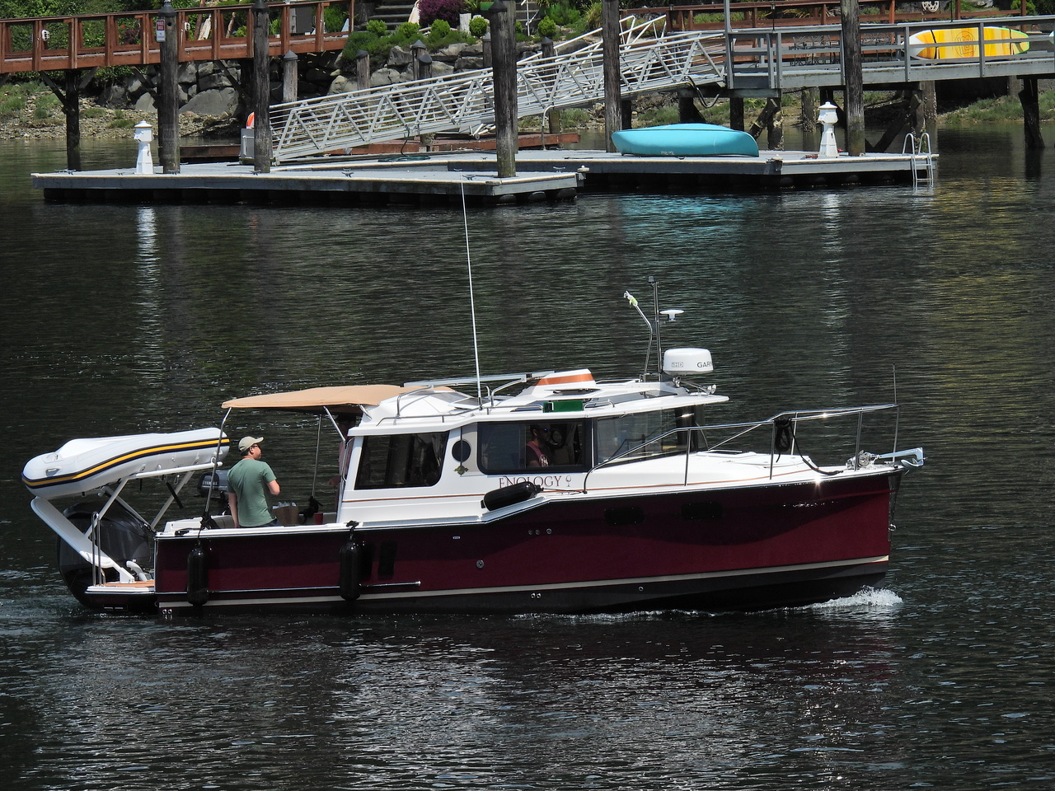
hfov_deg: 5.2
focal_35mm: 380
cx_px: 528
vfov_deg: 3.9
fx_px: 11581
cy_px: 396
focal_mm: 67.8
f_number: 5
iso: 100
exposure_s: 1/1600
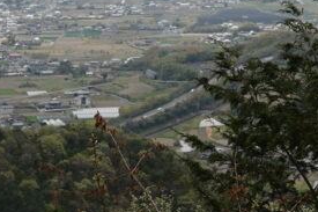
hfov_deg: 11.7
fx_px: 1545
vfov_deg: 7.7
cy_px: -119
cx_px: 212
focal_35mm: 175
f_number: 5.6
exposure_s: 1/640
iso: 125
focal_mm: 17.27
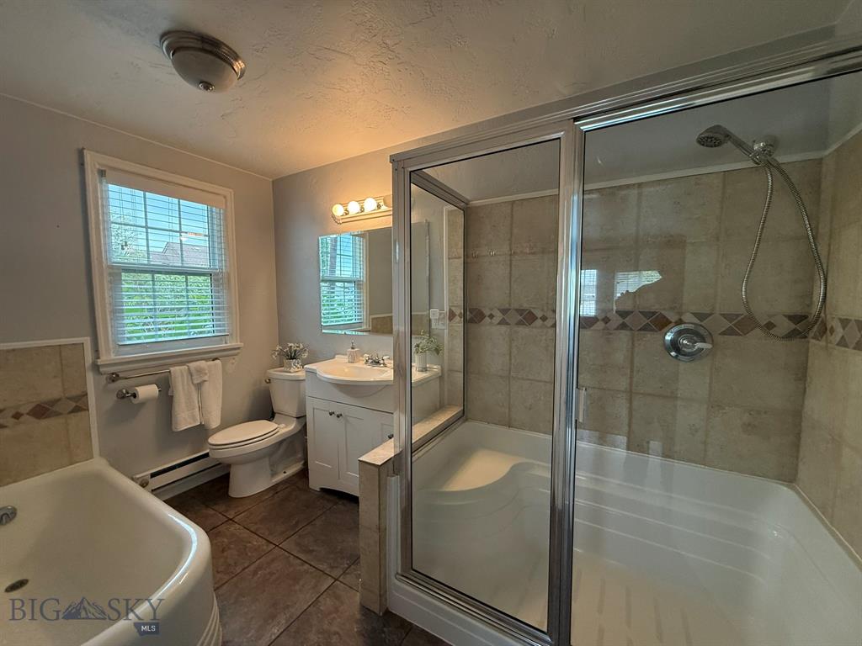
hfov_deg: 102.1
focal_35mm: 14
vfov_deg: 85.7
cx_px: 431
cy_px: 323
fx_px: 349
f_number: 2.2
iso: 400
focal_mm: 2.22
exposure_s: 1/120
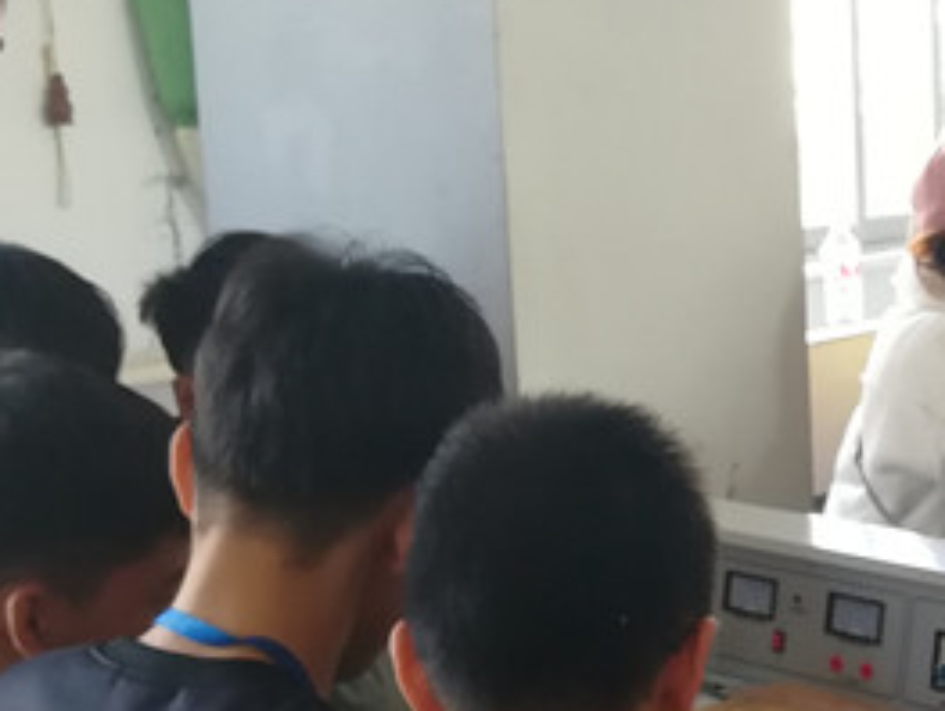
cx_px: 773
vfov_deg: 18.0
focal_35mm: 82
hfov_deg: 23.4
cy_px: 449
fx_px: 2242
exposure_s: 1/50
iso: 125
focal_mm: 3.83
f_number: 1.8
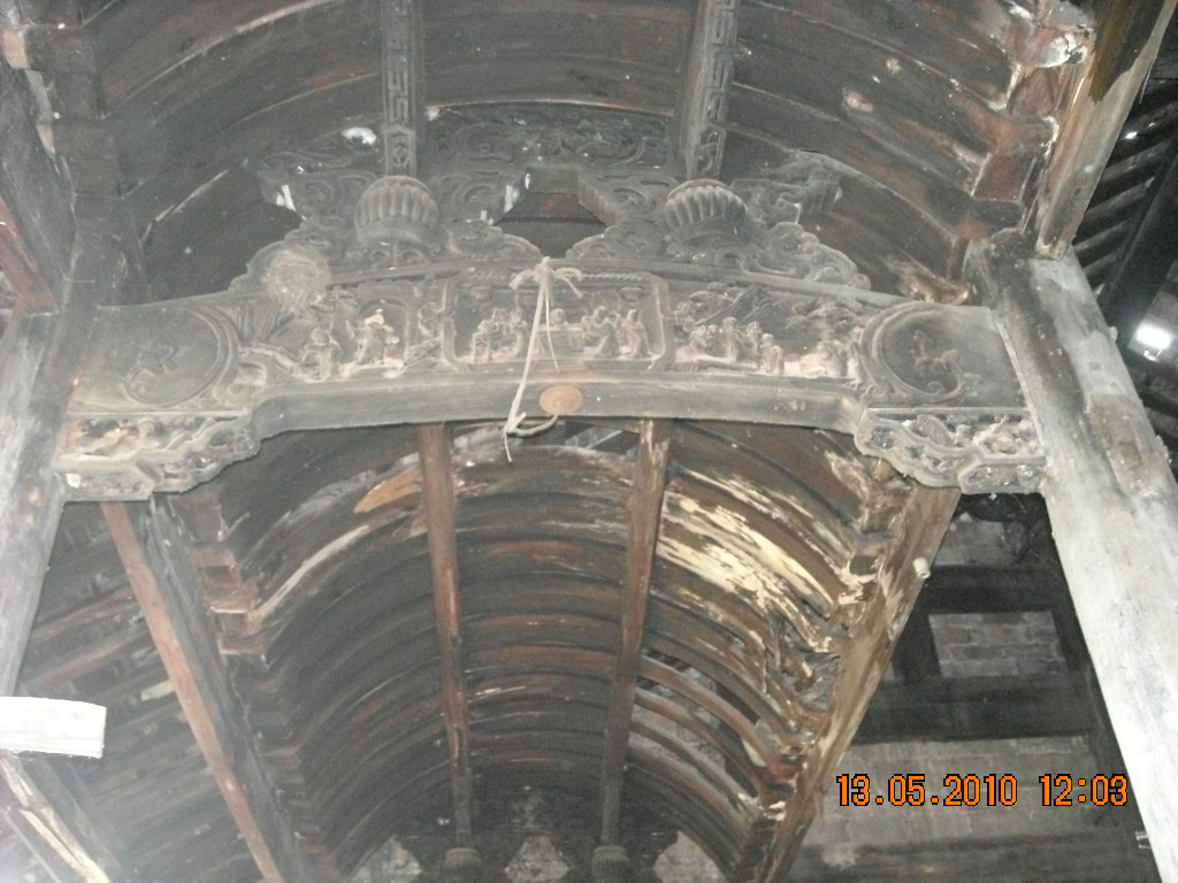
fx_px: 1191
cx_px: 589
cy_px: 442
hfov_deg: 52.6
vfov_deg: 40.7
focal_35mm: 35
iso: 951
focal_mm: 5.7
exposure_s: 1/60
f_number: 2.8
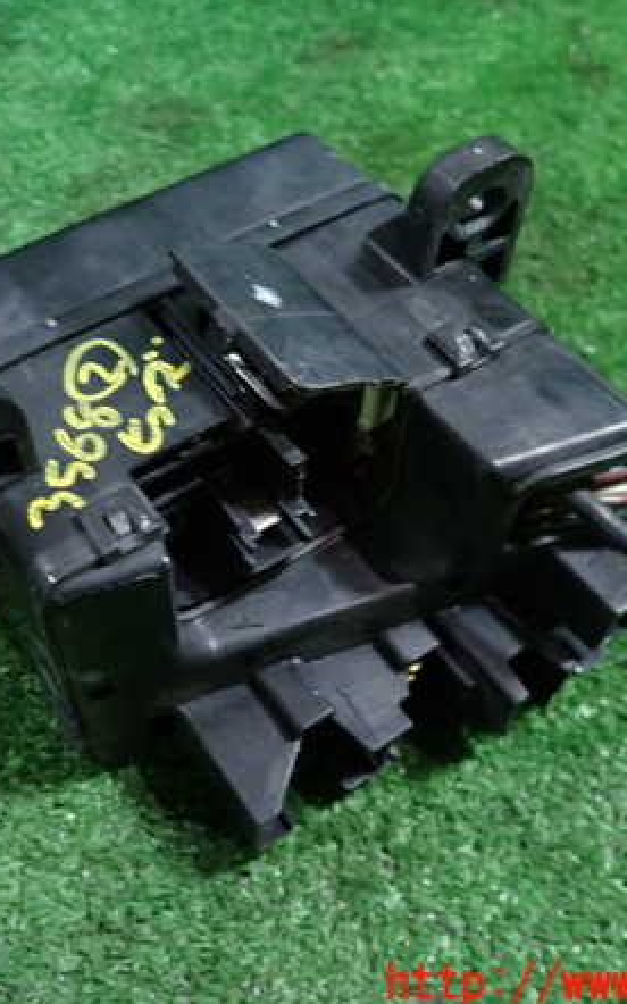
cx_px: 218
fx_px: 985
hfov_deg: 35.0
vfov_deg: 54.0
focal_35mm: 36
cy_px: 502
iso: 250
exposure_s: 1/30
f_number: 2
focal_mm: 4.5
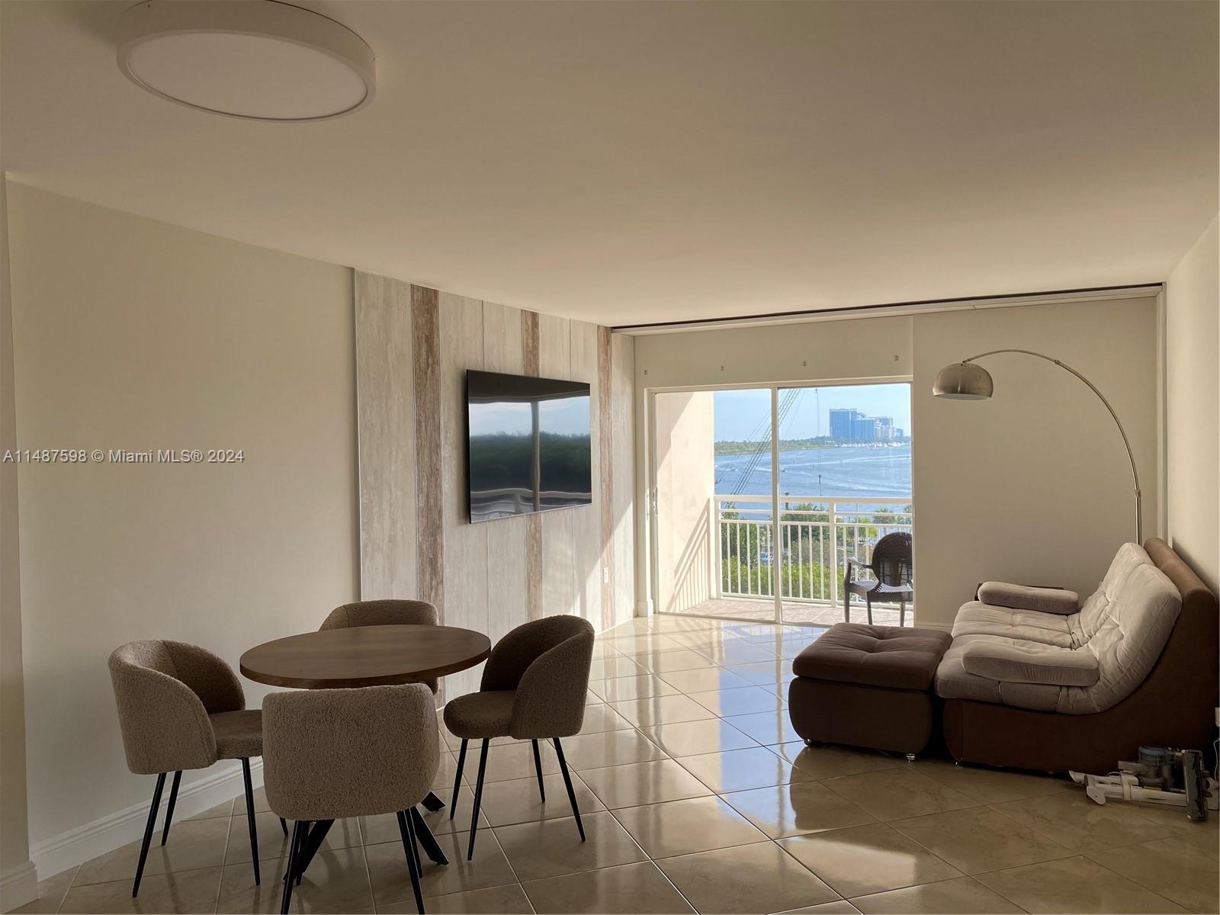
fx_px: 916
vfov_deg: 53.1
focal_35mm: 26
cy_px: 458
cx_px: 610
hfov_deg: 67.3
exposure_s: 1/499
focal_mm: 4.25
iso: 32
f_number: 1.8
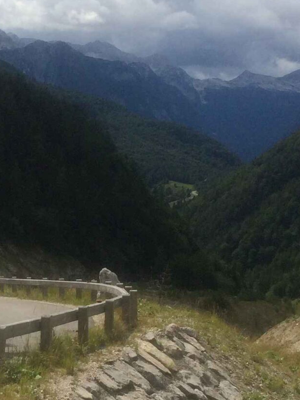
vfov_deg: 21.6
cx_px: 21
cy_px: 292
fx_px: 1040
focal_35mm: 90
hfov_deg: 16.2
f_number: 2.2
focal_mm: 4.15
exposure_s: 1/5882
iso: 40
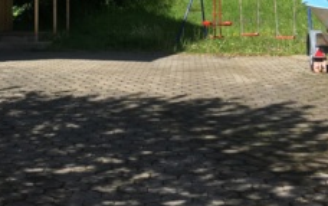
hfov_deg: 24.9
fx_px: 707
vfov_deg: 15.9
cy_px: -39
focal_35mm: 79
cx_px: -1
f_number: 2.2
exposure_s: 1/1099
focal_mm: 4.15
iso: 25
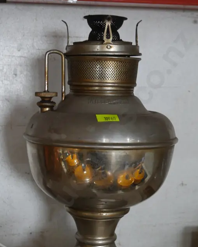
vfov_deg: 27.0
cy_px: 194
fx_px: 506
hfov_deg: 22.1
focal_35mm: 69
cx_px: 69
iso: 1000
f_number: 4.7
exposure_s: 1/60
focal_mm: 22
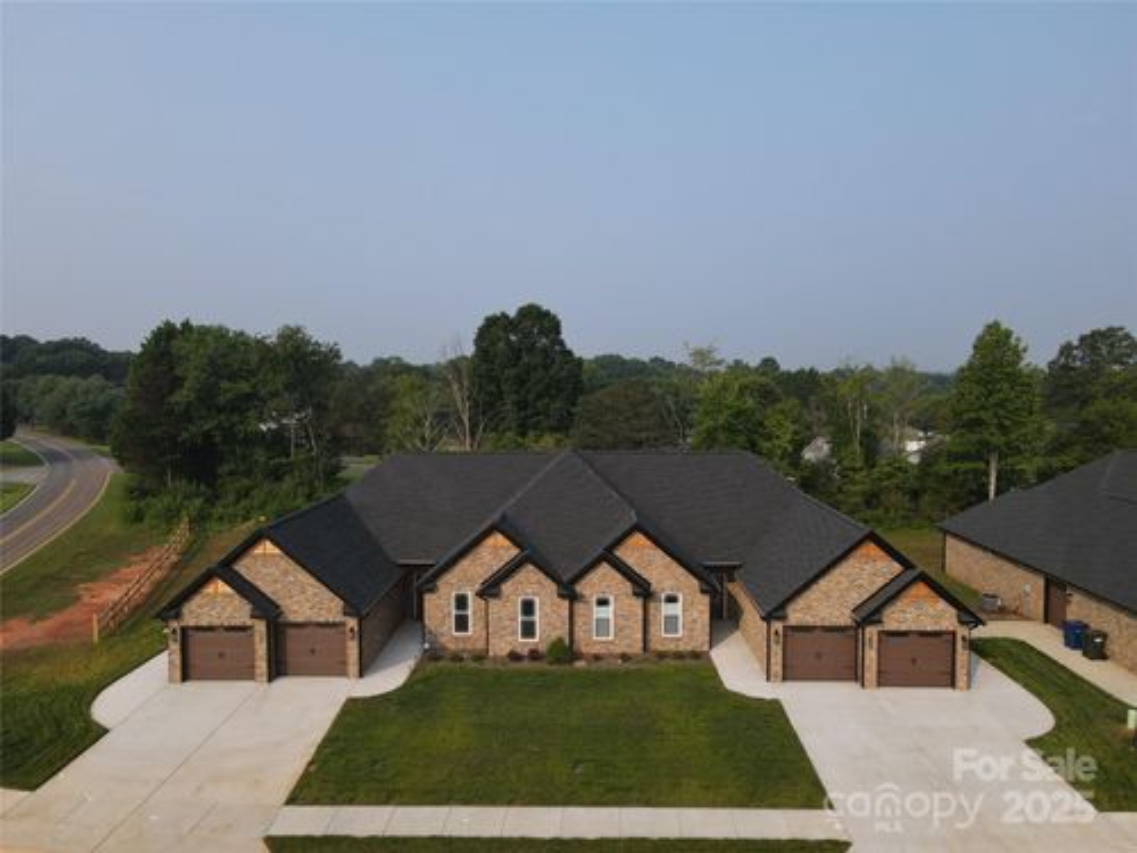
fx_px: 788
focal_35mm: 24
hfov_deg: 71.6
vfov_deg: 56.8
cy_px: 426
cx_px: 568
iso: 100
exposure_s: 1/640
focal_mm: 4.5
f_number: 2.8
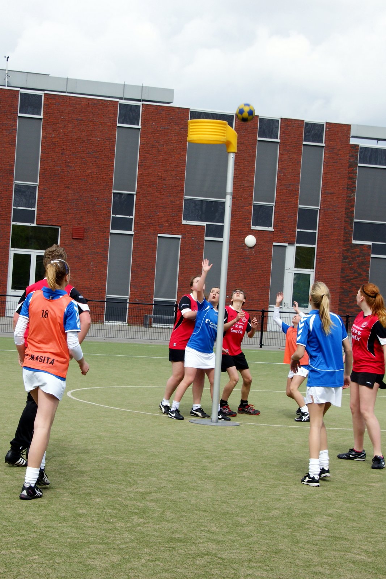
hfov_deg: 25.8
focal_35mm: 52
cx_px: 193
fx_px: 844
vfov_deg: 37.8
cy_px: 290
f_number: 9
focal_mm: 35
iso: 200
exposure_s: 1/250
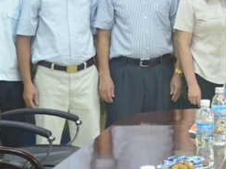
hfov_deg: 10.0
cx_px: 368
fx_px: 1246
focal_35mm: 191
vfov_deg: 7.7
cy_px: -8
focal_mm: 32
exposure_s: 1/80
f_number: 4.5
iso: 3200
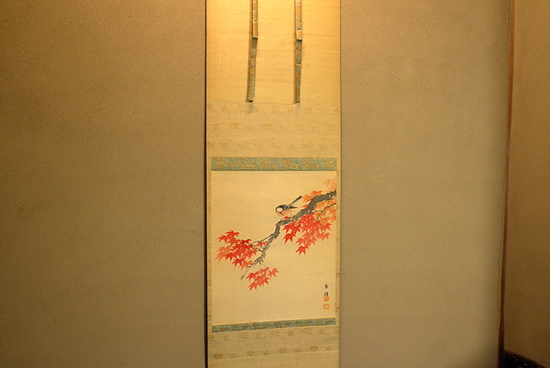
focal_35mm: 35
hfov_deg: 54.4
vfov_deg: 37.9
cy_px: 184
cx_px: 275
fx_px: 535
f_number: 2.8
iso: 1600
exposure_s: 1/25
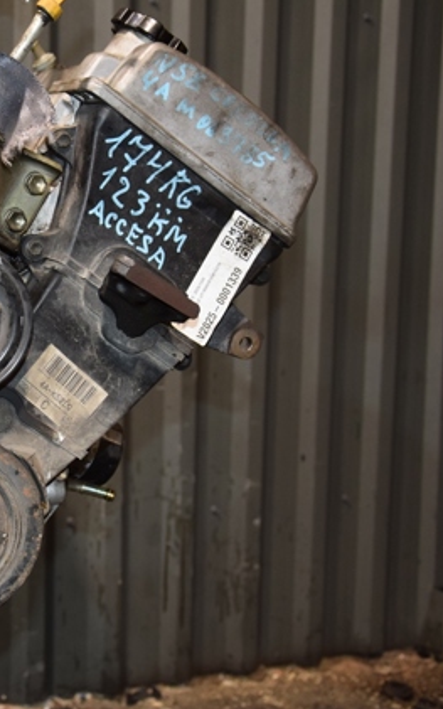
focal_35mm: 65
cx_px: -7
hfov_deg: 19.4
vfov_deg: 31.5
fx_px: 1256
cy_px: 352
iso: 800
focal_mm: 28
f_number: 5
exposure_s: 1/60
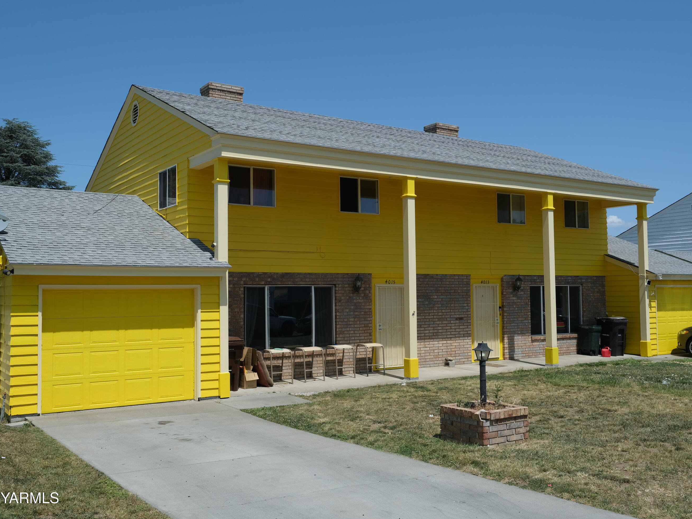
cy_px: 259
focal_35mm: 34
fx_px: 680
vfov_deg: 41.8
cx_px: 346
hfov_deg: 54.0
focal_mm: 20.5
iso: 160
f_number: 5.6
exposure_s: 1/1250
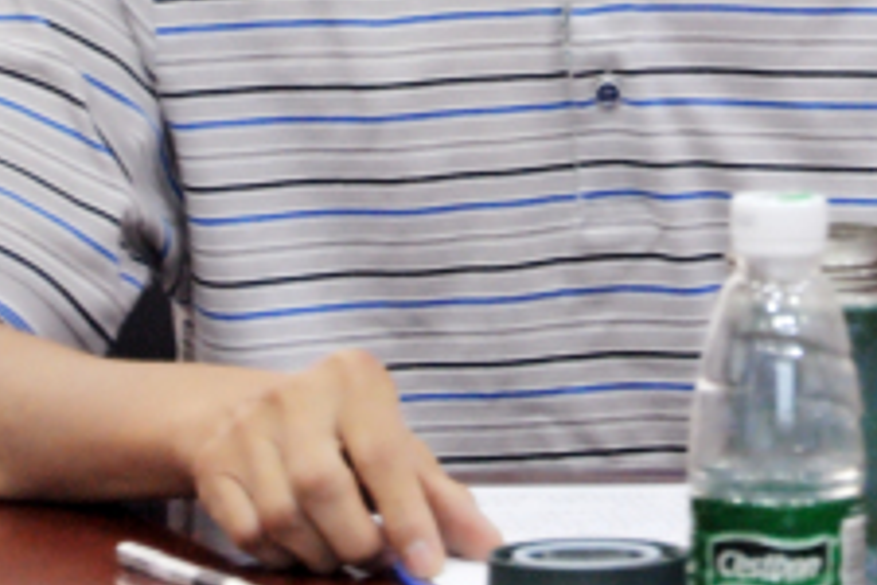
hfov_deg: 4.2
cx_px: 787
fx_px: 11960
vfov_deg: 2.8
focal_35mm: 491
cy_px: -252
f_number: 5.6
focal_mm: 92
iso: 720
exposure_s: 1/40
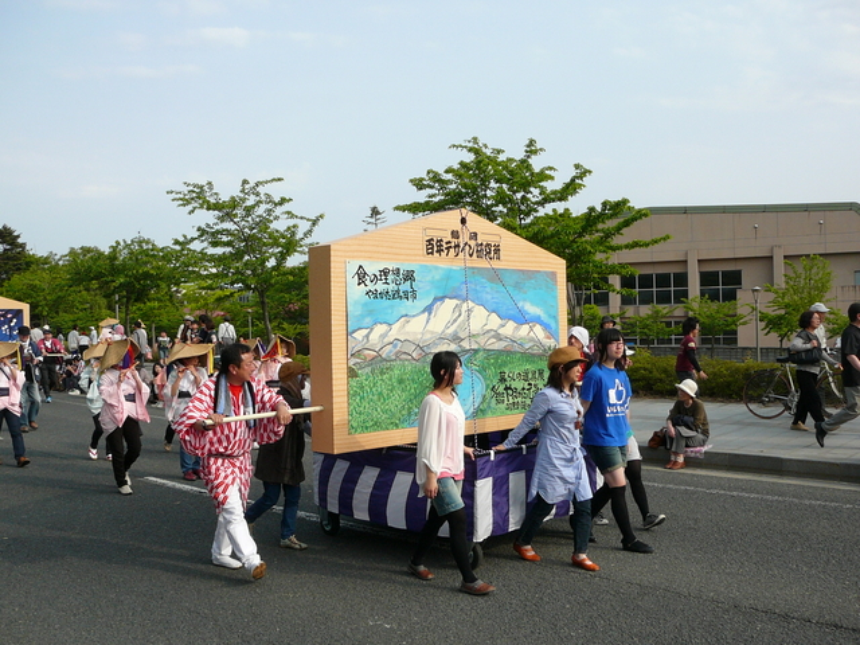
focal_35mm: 35
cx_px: 430
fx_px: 870
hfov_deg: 52.6
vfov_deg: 40.7
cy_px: 322
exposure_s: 1/400
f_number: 5
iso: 80
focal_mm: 5.2
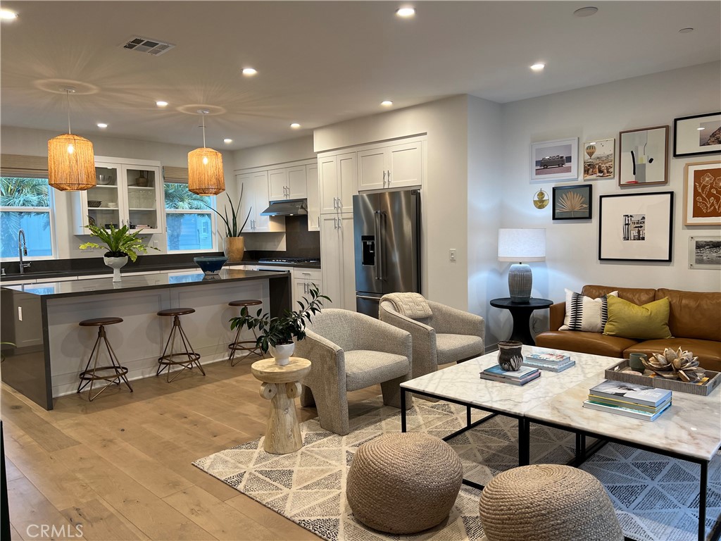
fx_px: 542
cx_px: 360
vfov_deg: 53.1
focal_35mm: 26
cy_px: 270
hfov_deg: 67.3
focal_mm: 5.7
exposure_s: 1/60
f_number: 1.5
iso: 64
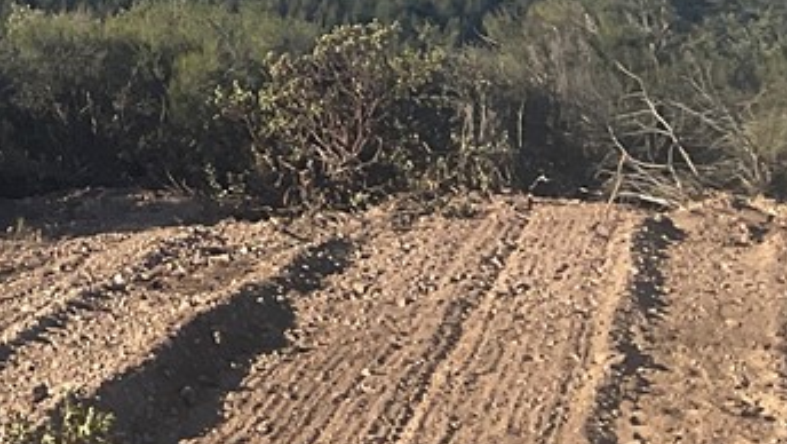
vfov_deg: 11.7
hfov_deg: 20.5
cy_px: -405
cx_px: -261
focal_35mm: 94
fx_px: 1963
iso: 16
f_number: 1.8
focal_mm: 3
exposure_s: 1/2320
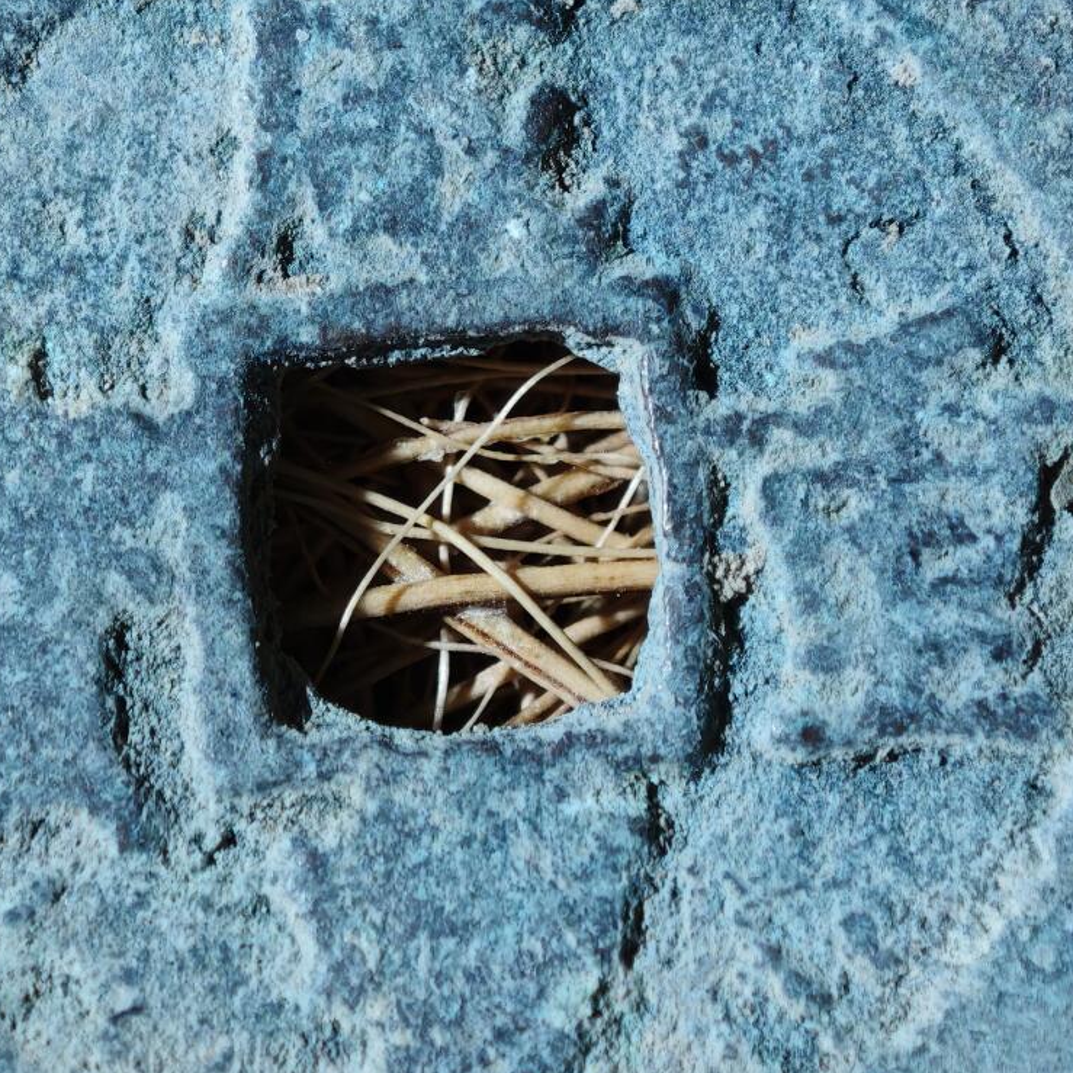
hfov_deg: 8.8
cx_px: 498
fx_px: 6944
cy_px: 396
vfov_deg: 8.8
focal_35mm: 198
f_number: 2
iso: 250
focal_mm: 9
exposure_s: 1/100
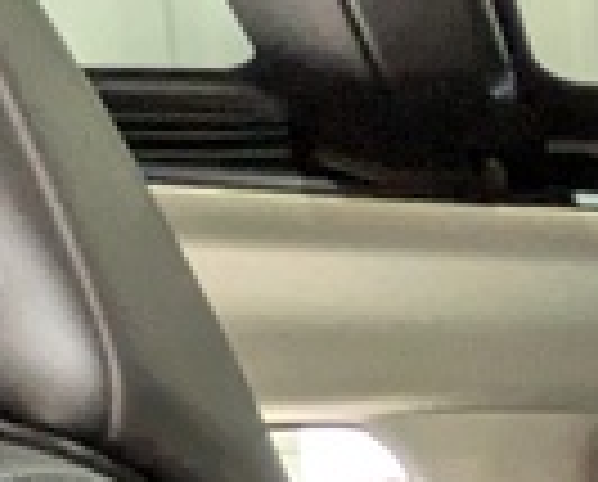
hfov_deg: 14.9
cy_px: 1505
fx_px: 1862
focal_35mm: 105
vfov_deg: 10.2
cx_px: 1196
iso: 392
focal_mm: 1.83
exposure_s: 1/20
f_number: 2.2
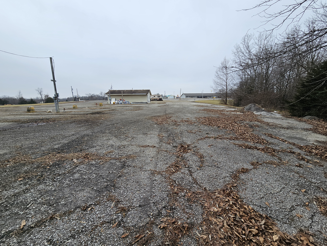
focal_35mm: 13
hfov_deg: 106.2
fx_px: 123
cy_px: 123
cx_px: 164
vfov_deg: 89.9
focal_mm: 2.2
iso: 50
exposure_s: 1/231
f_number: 2.2
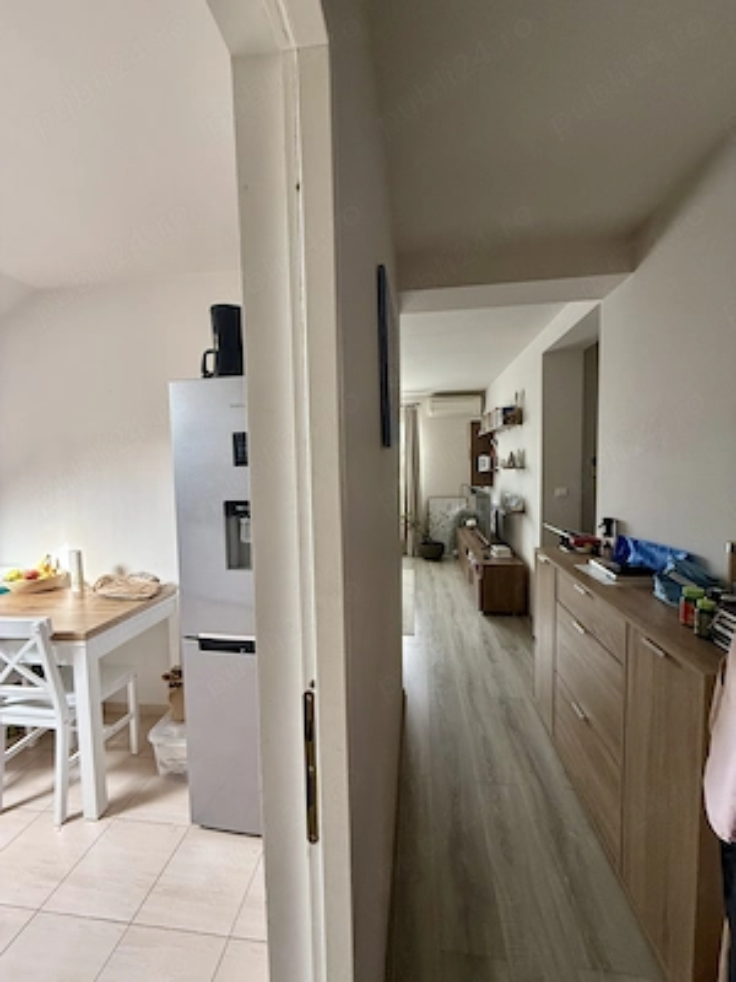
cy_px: 491
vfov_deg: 102.1
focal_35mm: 14
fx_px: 397
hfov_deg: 85.7
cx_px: 368
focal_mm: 2.22
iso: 320
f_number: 2.2
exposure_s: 1/98
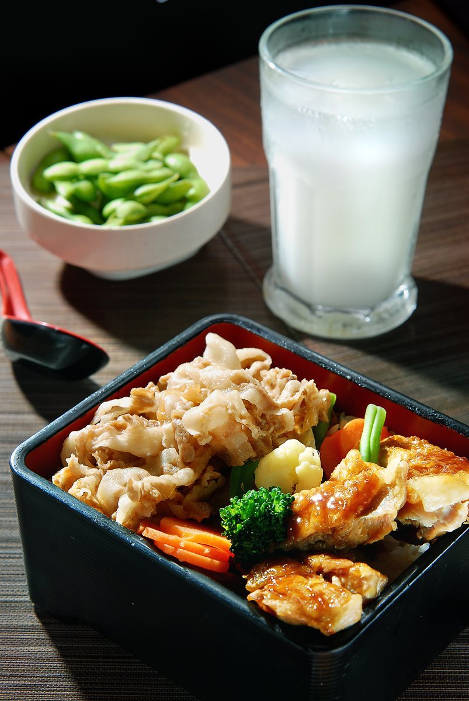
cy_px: 350
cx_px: 234
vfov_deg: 24.2
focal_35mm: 84
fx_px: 1637
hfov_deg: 16.3
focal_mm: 56
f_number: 8
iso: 100
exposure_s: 1/160
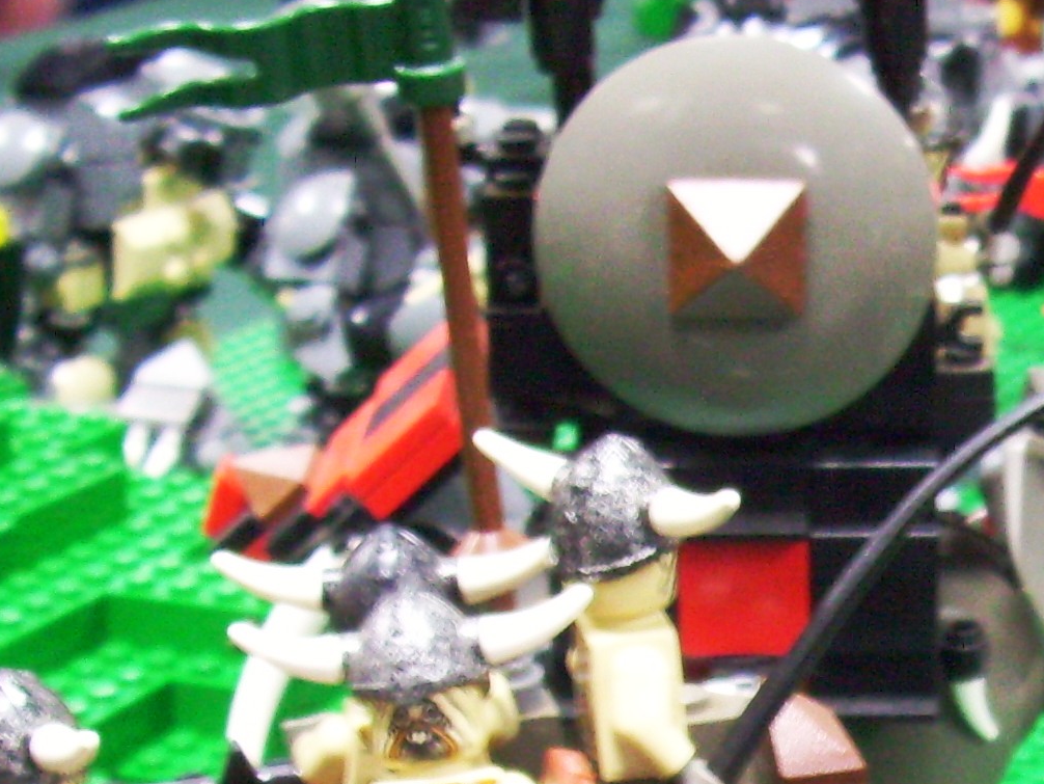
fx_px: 3529
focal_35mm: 117
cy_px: 1086
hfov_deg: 16.3
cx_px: 1177
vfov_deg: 12.2
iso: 160
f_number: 2.9
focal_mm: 5.7
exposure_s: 1/8
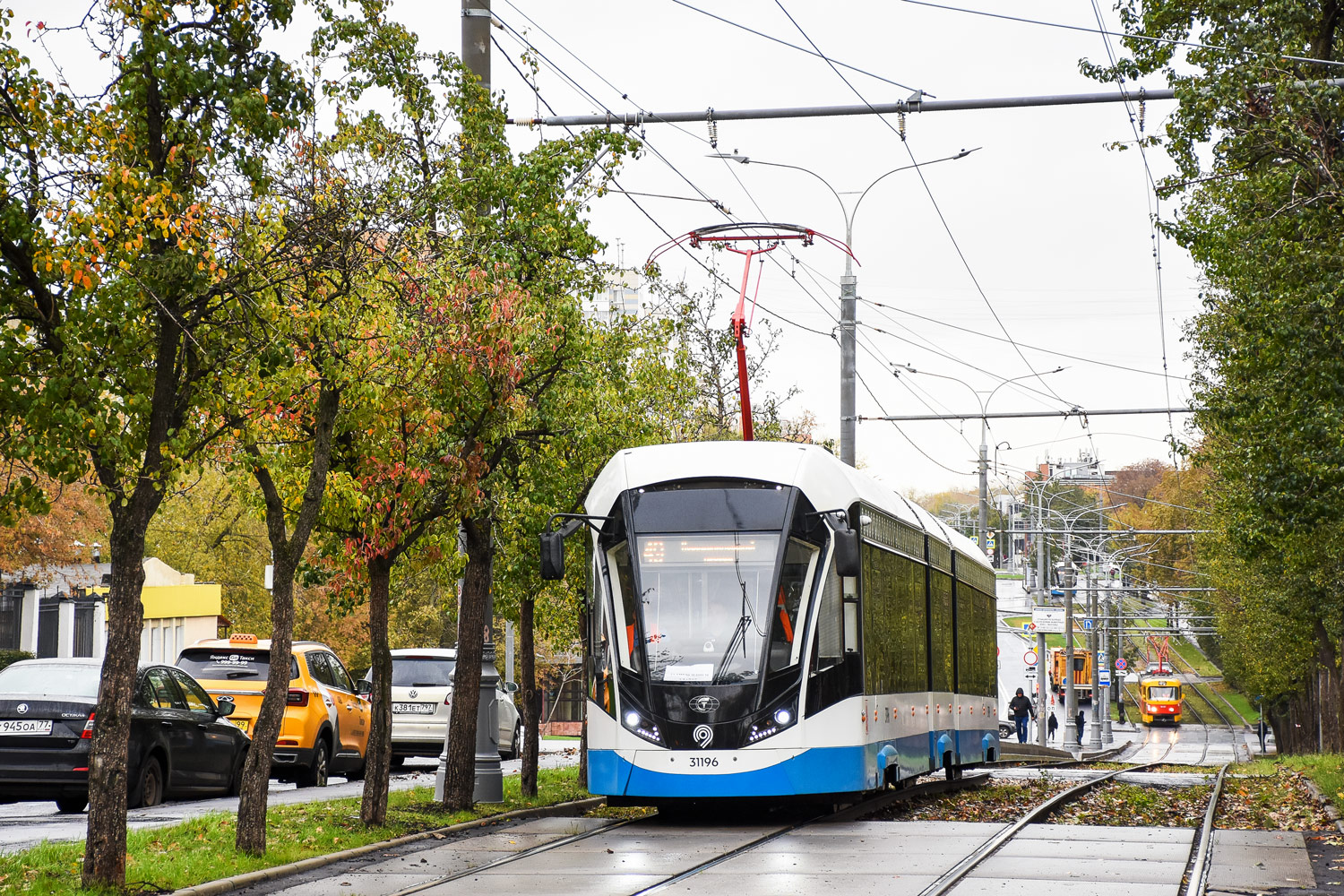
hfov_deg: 18.2
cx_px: 672
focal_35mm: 112
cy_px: 448
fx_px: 4200
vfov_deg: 12.2
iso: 640
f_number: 5.6
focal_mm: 75
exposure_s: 1/320
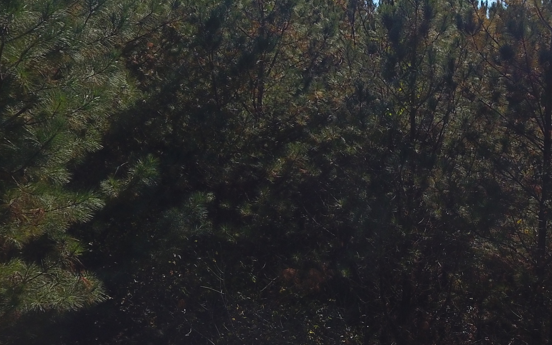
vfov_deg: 26.3
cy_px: 147
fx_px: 737
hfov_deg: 40.2
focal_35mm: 49
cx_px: 397
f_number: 2.8
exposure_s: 1/1124
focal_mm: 3.61
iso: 100
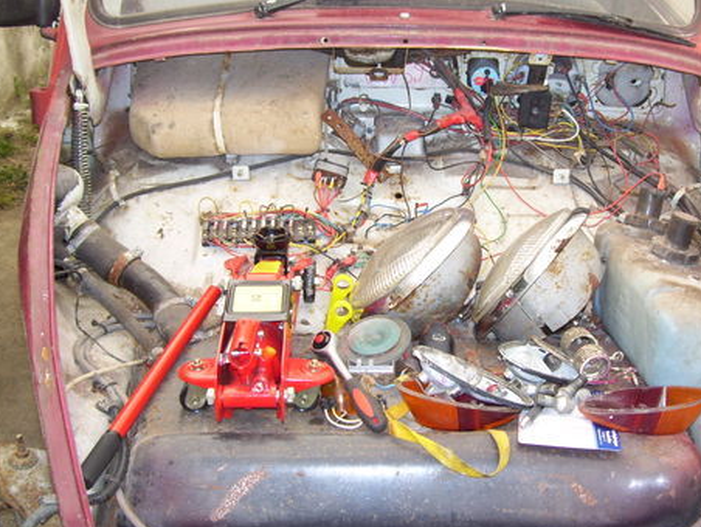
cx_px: 411
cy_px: 250
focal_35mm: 51
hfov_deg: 37.3
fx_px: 1034
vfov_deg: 28.6
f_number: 2.7
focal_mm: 6
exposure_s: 1/160
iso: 80
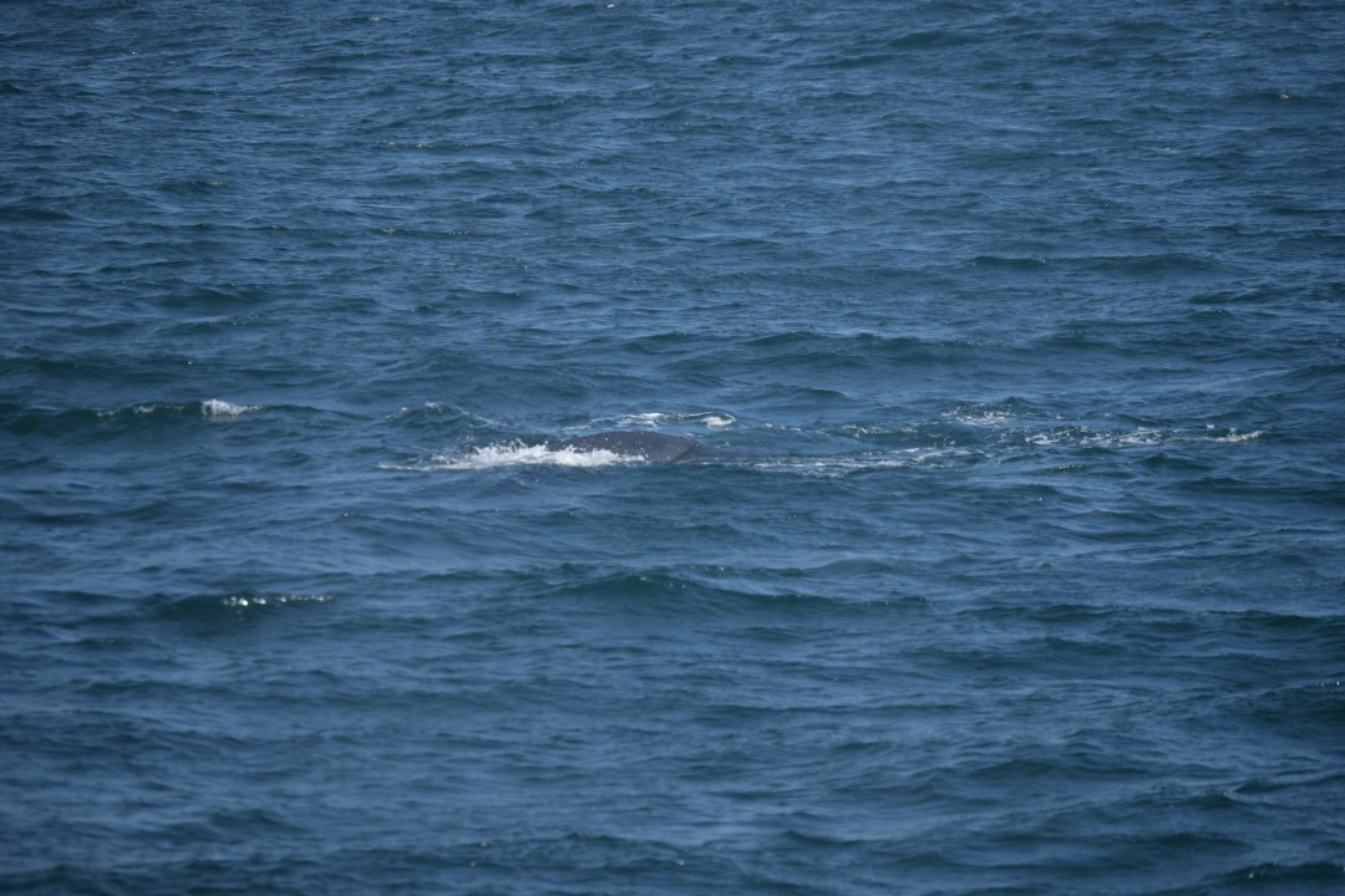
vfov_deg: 5.2
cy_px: 448
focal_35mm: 262
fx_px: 9807
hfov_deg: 7.8
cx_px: 672
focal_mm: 175
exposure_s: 1/1600
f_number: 5.6
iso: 200
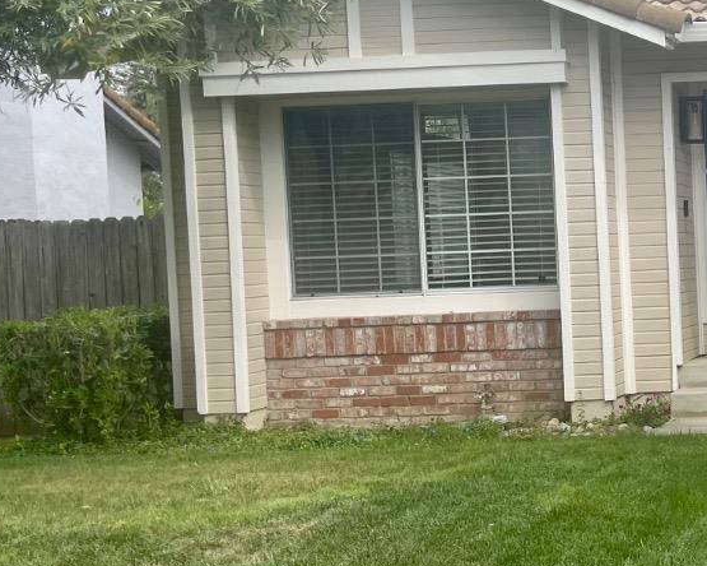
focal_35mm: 66
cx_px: 898
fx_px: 1381
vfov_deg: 23.1
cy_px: 280
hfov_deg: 25.2
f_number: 1.6
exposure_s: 1/1795
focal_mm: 5.1
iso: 32
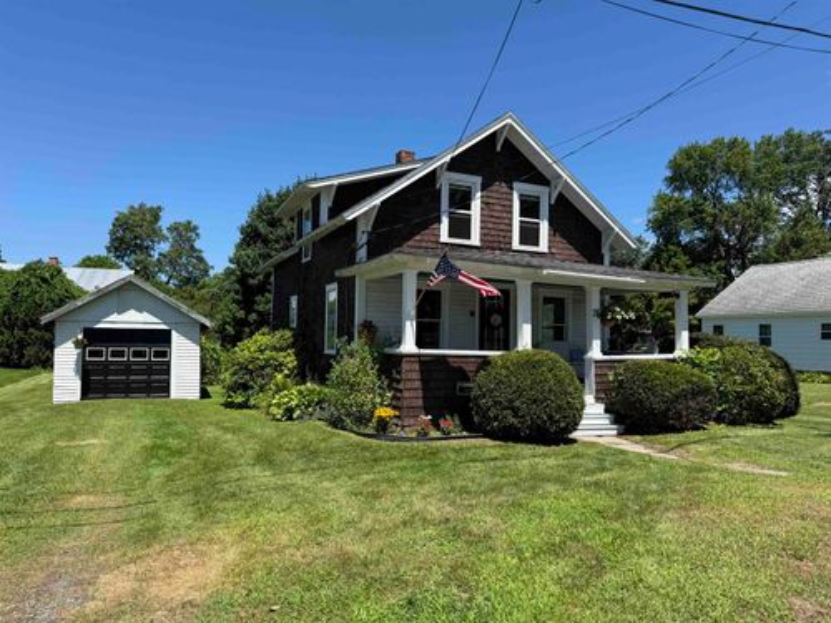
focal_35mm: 24
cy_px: 312
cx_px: 416
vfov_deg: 56.8
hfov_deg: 71.6
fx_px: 576
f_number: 1.78
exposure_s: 1/3584
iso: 80
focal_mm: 6.76
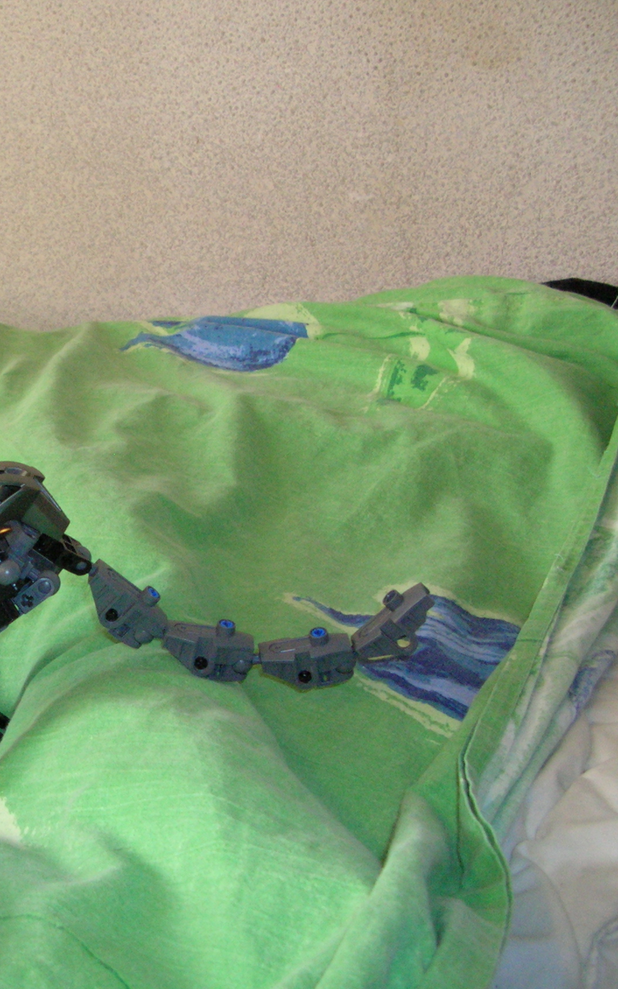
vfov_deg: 40.3
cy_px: 496
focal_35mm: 50
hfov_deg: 24.5
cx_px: -13
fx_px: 1347
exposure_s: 1/19.5
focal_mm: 5.8
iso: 200
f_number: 2.8
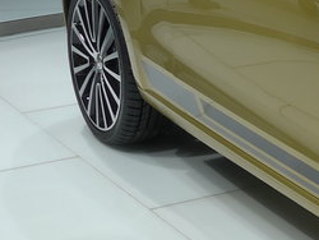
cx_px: 531
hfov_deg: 13.1
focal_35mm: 139
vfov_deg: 10.7
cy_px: 47
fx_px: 1282
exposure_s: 1/800
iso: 160
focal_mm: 6
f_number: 2.8
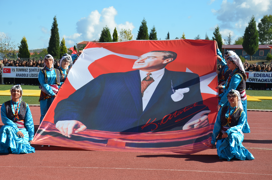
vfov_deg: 17.4
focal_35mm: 78
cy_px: 90
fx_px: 588
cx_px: 136
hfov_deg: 26.0
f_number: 8
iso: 110
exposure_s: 1/250
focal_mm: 52
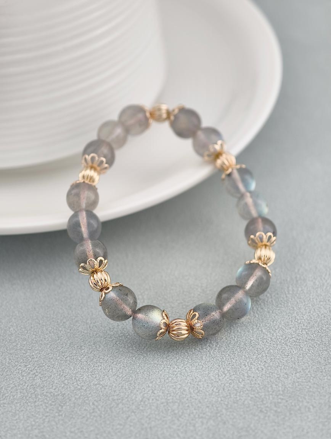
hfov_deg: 17.4
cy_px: 220
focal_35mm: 85
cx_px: 166
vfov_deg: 23.0
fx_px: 1081
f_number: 2.67
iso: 125
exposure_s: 1/160
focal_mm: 22.48
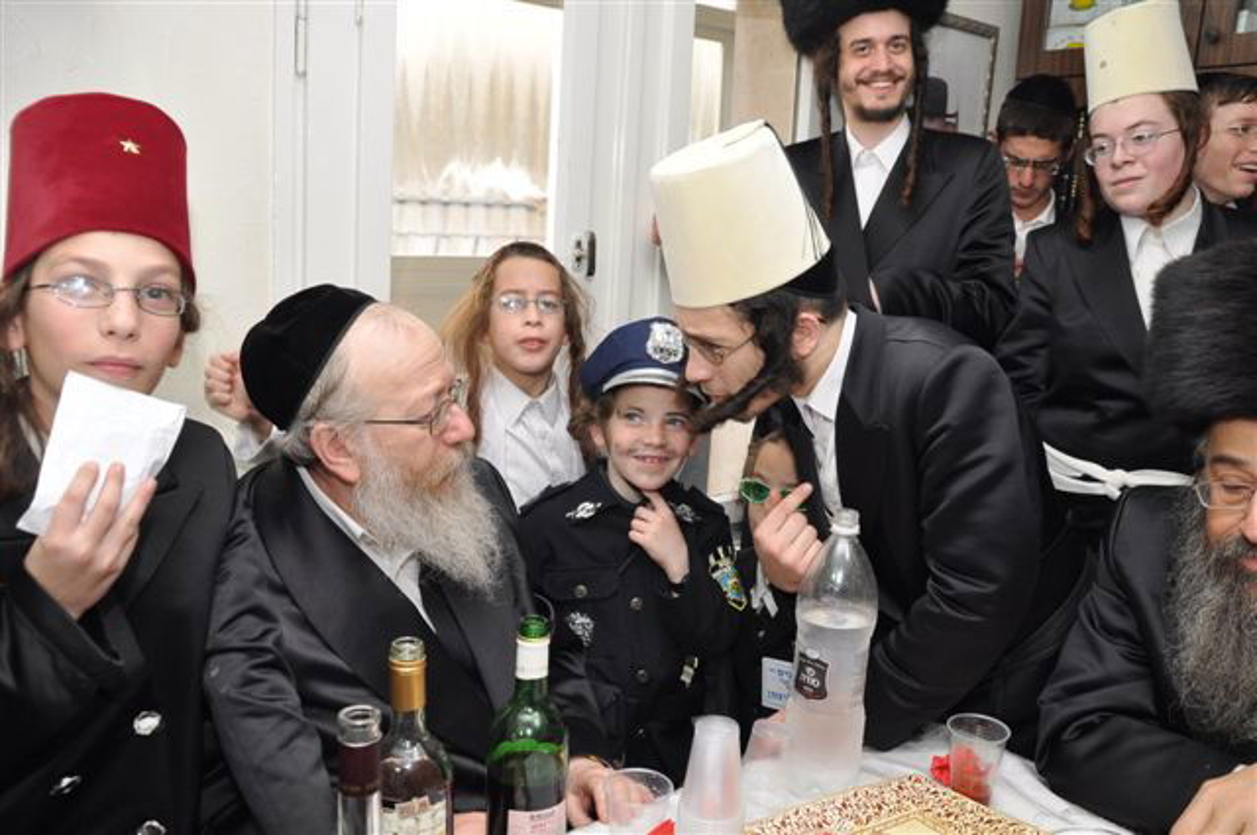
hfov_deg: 59.6
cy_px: 418
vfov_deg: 41.6
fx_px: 1098
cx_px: 628
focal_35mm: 32
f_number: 6.3
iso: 640
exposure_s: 1/60
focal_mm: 21
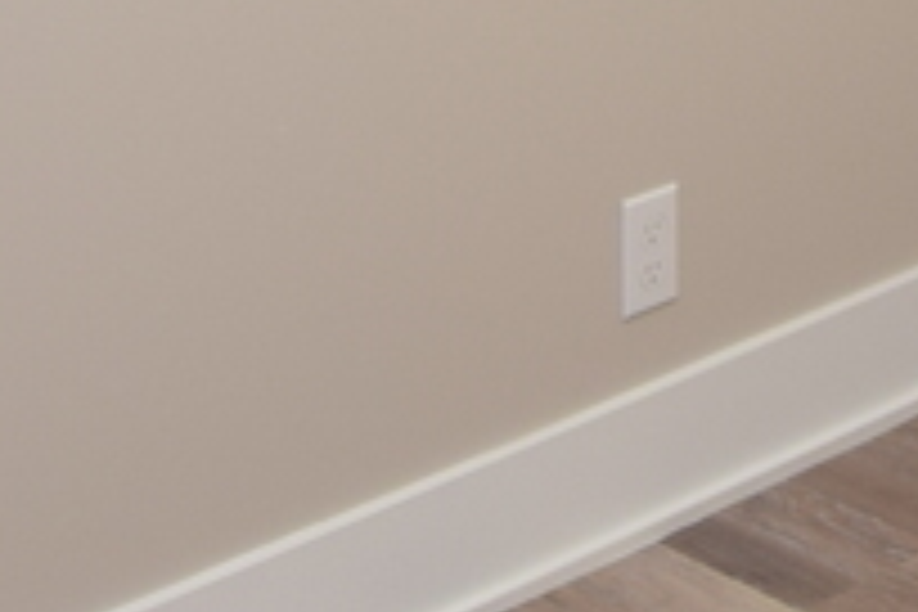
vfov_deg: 9.8
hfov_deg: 16.8
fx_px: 3034
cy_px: -976
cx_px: 958
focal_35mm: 119
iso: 125
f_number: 5.6
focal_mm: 10
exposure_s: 1/125
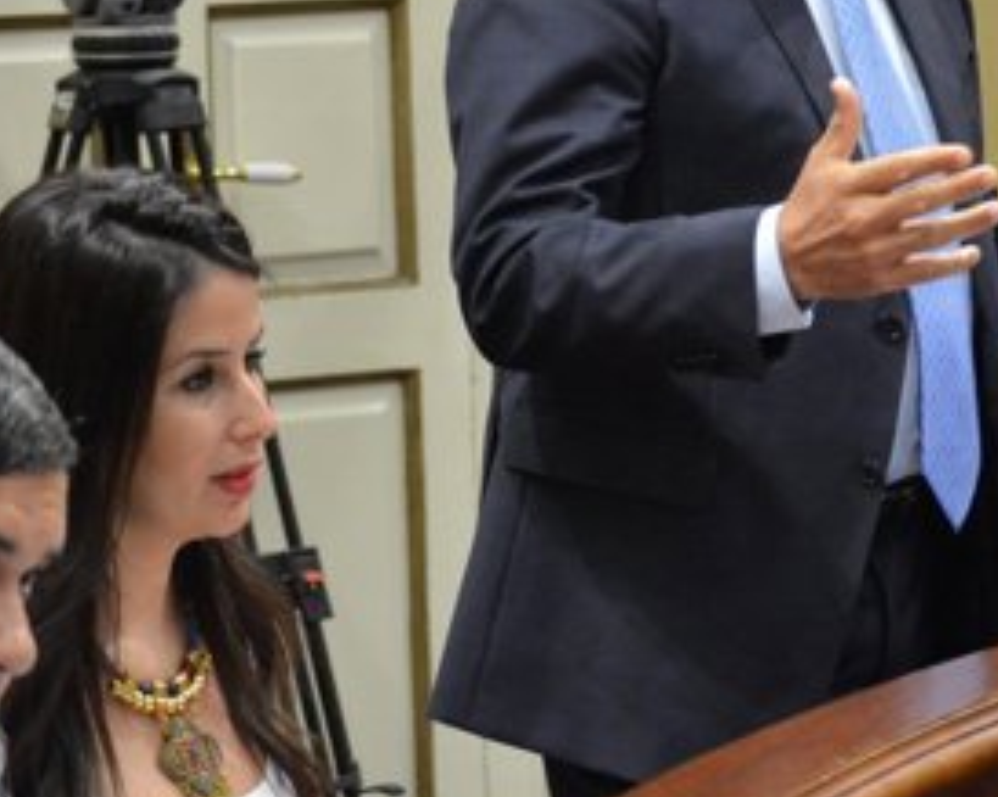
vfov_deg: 7.0
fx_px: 6523
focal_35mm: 221
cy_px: 234
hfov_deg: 8.7
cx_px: 749
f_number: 4.5
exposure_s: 1/80
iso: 2000
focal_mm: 62
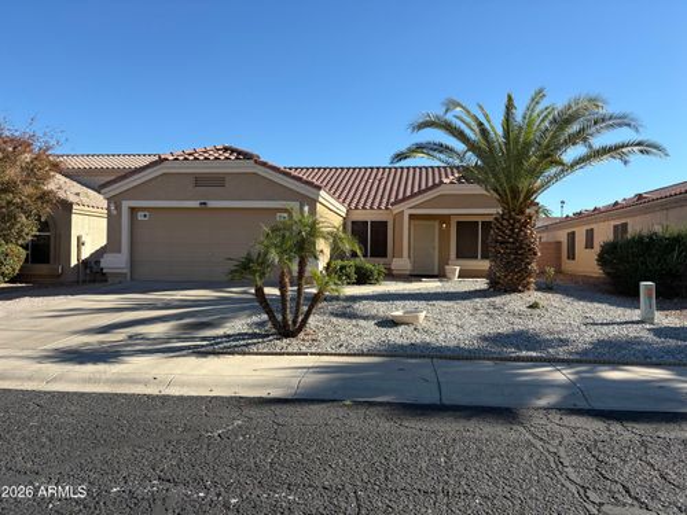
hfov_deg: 67.3
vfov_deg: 53.1
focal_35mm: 26
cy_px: 258
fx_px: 516
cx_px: 344
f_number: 1.6
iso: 50
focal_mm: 5.96
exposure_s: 1/2283
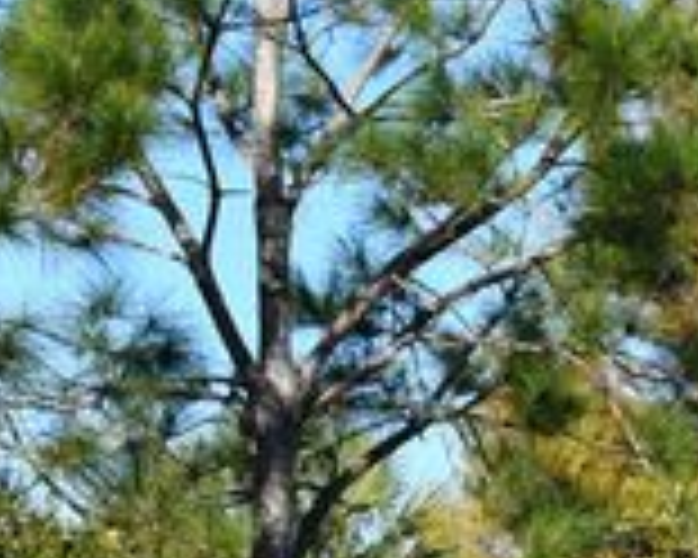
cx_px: 1270
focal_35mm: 311
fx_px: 6425
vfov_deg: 4.9
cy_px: 936
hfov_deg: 6.1
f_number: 8
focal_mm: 40
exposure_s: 1/250
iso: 100
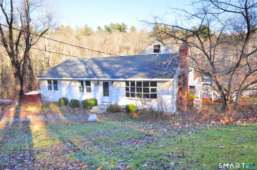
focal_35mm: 21
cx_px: 128
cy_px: 85
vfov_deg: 59.4
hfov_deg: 81.3
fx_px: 150
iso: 1000
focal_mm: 14
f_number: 8
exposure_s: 1/125
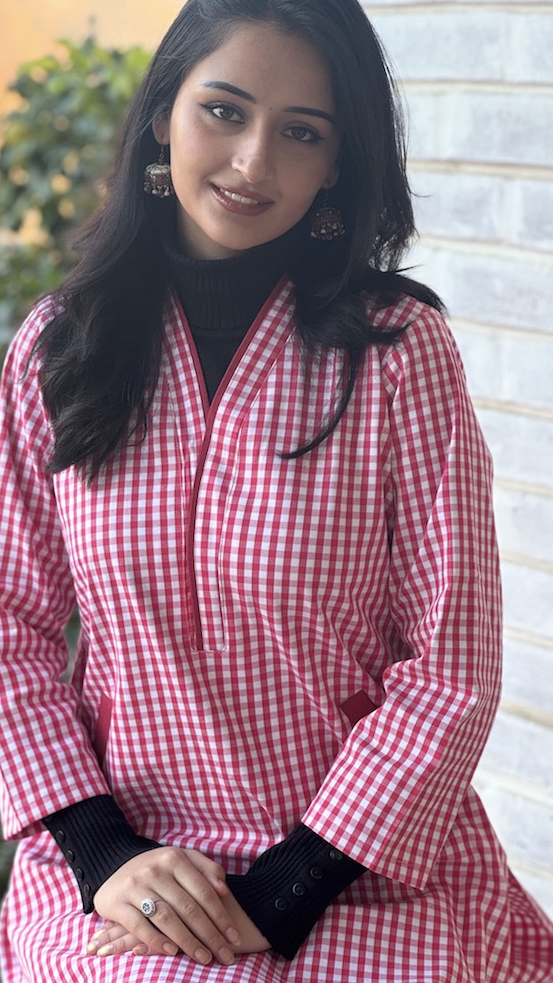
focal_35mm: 85
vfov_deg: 25.0
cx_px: 192
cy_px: 486
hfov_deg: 14.2
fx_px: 2216
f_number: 2.8
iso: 100
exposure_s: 1/99
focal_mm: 9
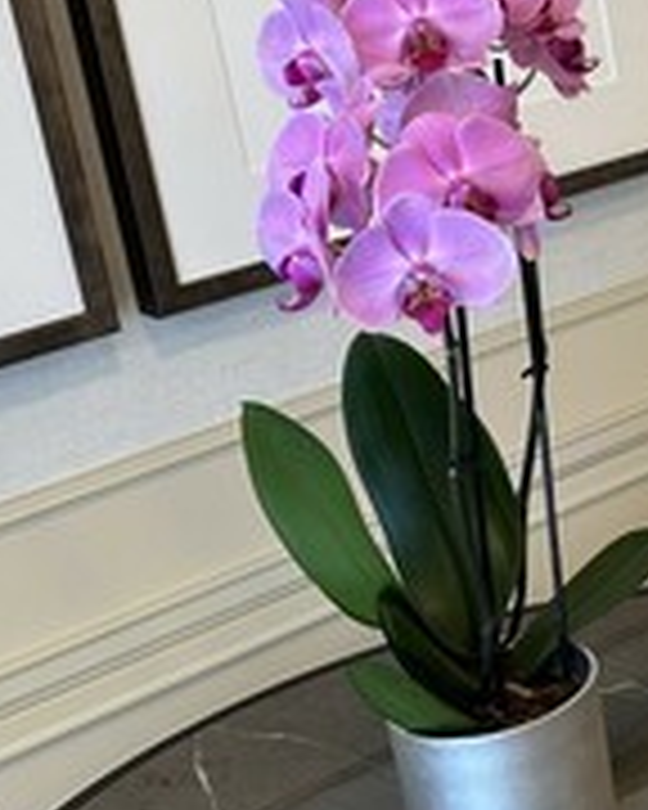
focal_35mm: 78
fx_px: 1870
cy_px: 261
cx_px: 1022
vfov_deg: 24.3
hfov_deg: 17.4
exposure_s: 1/60
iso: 125
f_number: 1.78
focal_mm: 6.86
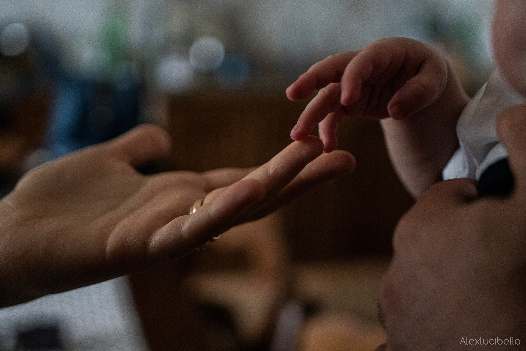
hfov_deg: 41.1
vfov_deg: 28.1
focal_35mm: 48
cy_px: 176
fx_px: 701
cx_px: 263
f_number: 1.8
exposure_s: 1/640
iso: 1000
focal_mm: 32
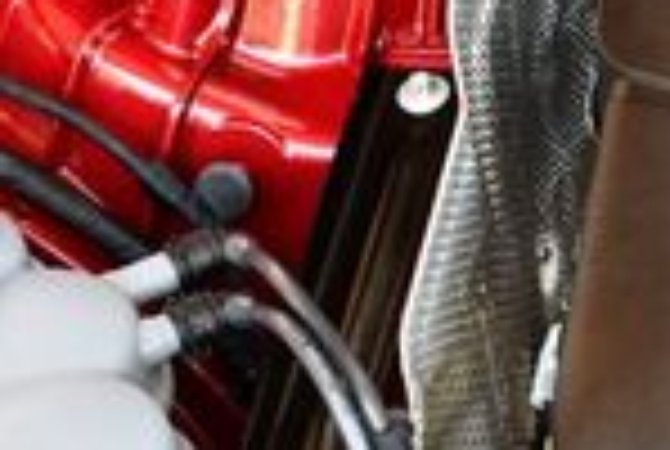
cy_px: -72
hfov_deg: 10.0
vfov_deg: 7.2
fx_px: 3525
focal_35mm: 189
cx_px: 1362
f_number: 3.8
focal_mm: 22
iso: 900
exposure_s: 1/125
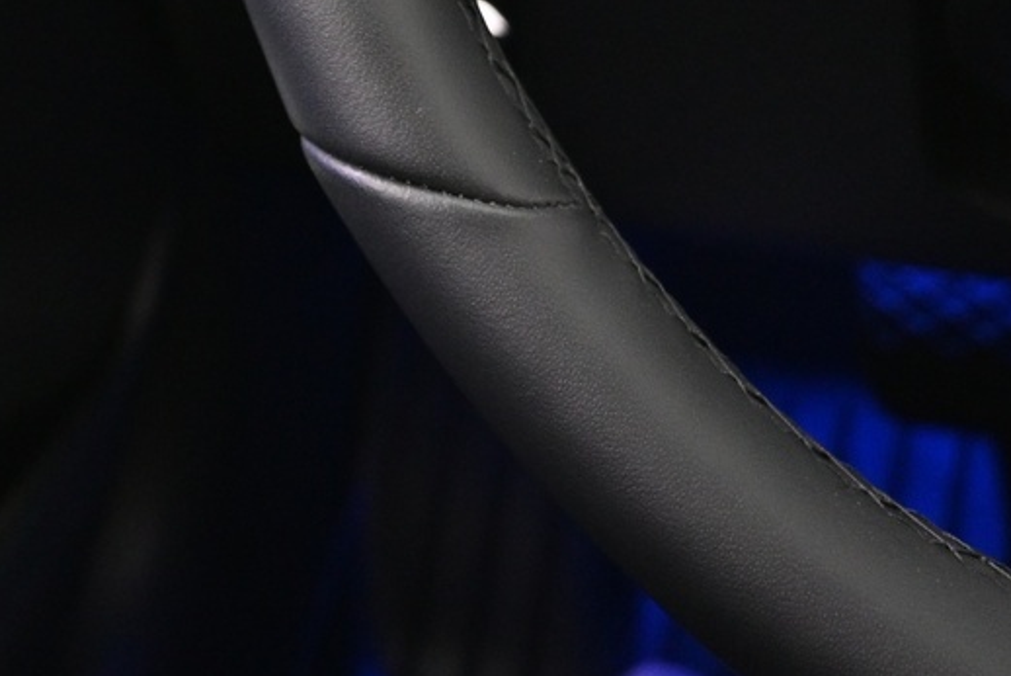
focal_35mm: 75
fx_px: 2107
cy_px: -326
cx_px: 80
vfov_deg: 16.6
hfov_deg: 26.0
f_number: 3.5
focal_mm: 16
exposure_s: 1/10
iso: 1600
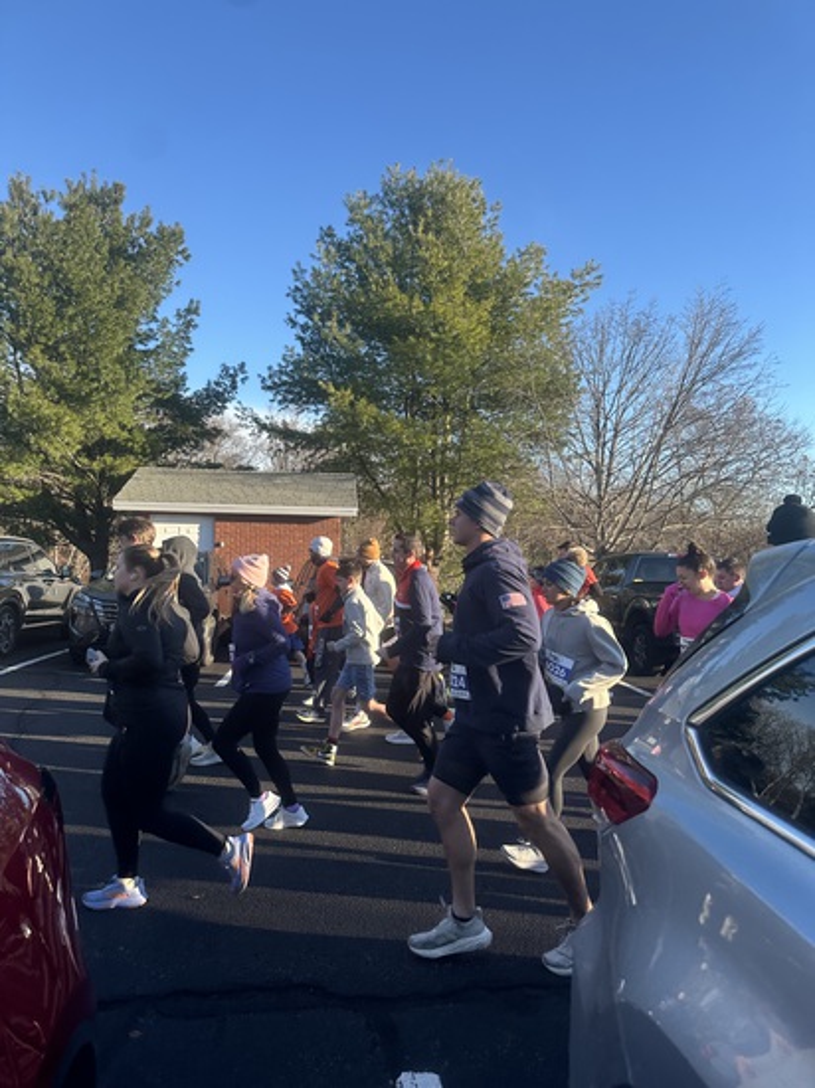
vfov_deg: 71.6
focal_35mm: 24
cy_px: 544
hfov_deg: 56.8
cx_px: 408
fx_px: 754
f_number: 1.78
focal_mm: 6.86
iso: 80
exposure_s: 1/1131
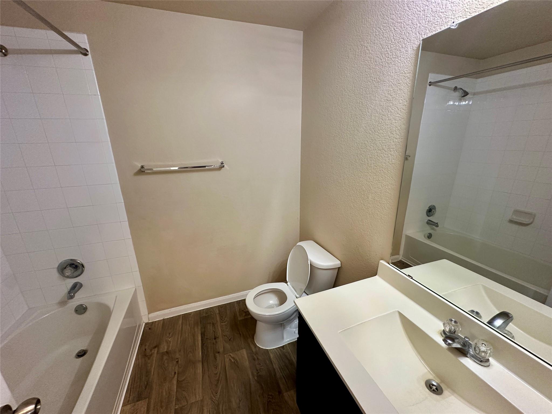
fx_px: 223
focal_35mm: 14
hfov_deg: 102.1
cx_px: 276
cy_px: 207
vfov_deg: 85.7
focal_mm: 2.22
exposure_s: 1/60
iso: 250
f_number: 2.2
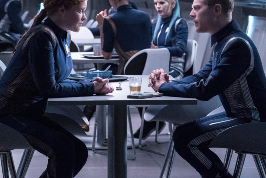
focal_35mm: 178
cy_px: 72
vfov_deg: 7.7
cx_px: 136
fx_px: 1316
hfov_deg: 11.5
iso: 20000
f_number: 8
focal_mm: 140
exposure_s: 1/100
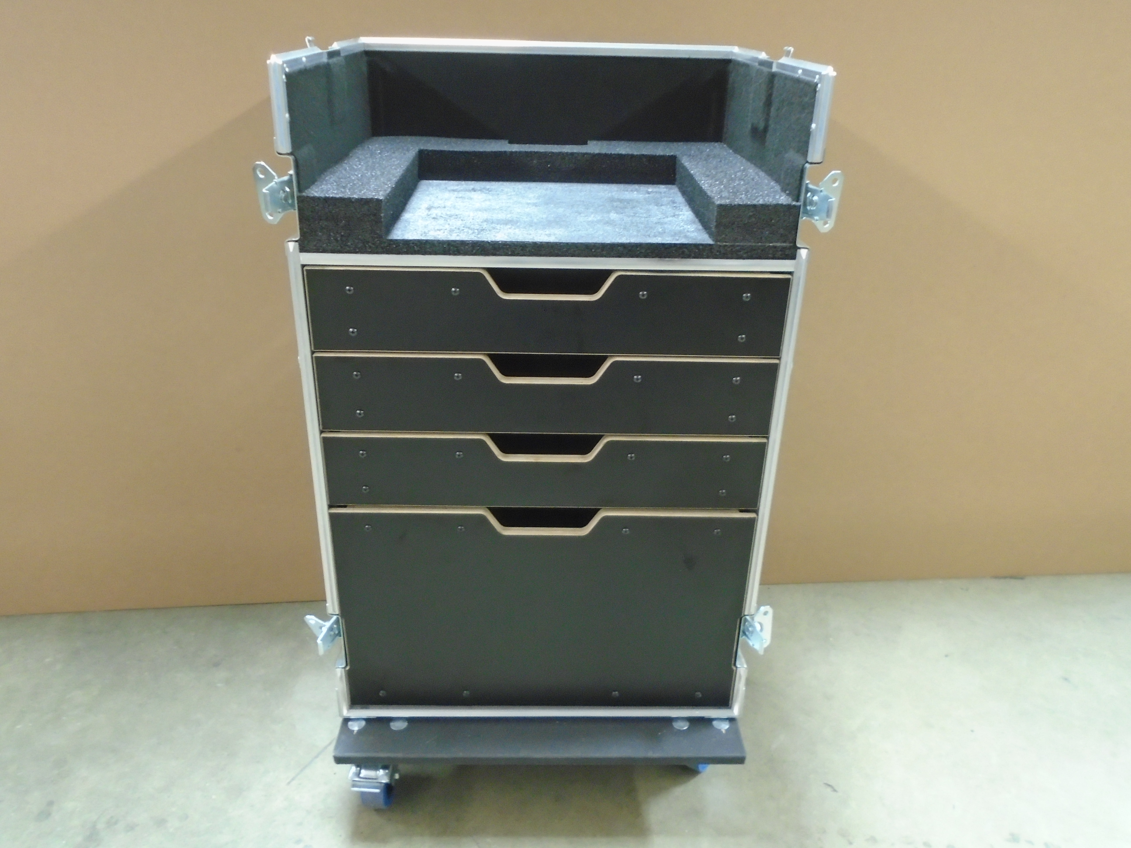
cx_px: 566
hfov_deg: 67.3
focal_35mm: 26
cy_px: 424
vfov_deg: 53.1
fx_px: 849
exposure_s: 1/8
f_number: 3.2
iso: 400
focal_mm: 4.6
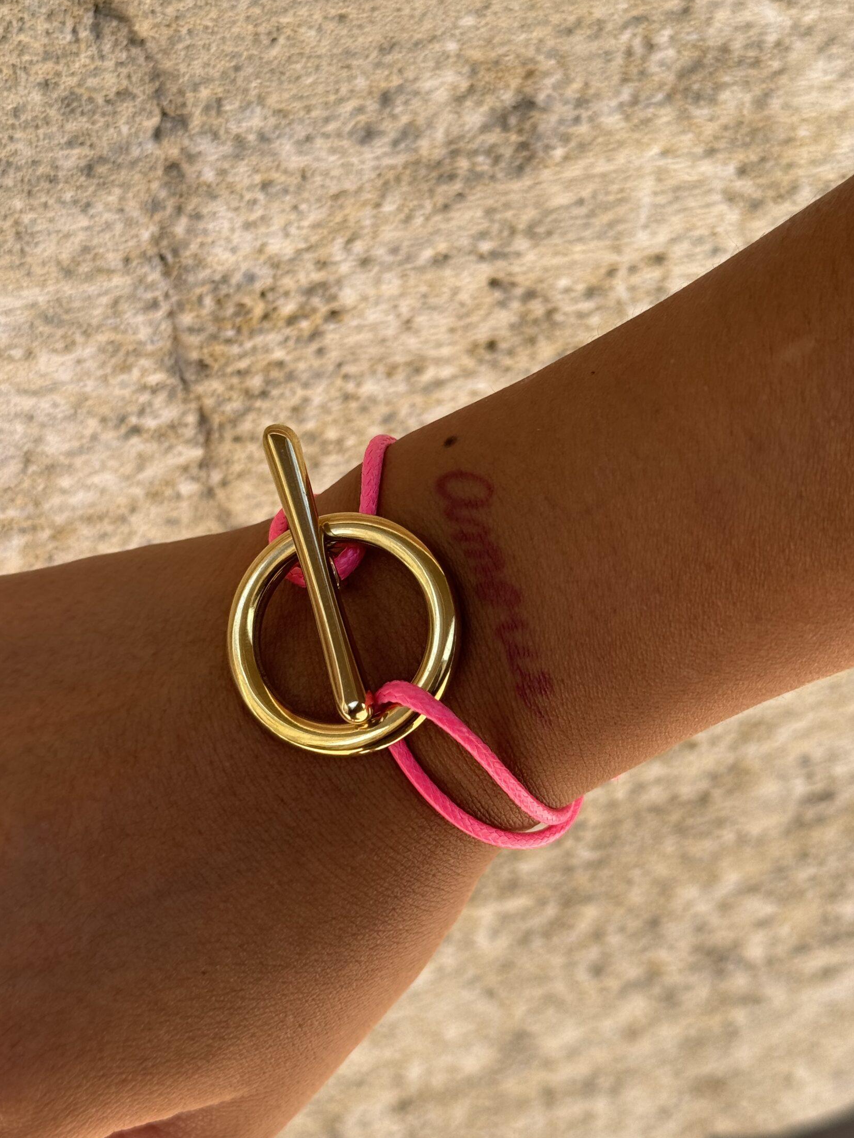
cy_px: 578
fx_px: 1842
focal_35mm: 56
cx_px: 438
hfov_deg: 26.1
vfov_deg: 34.3
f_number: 1.78
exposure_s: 1/747
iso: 64
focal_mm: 6.76
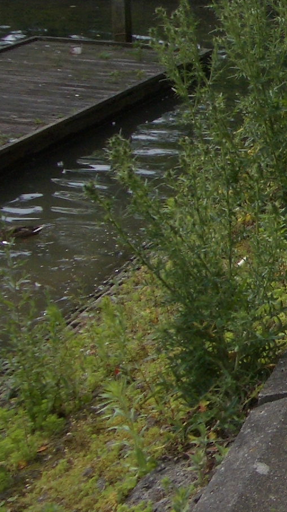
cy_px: 137
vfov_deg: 21.8
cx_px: 582
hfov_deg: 11.2
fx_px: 1314
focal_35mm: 97
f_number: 4.3
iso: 50
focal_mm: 5.8
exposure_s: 1/500
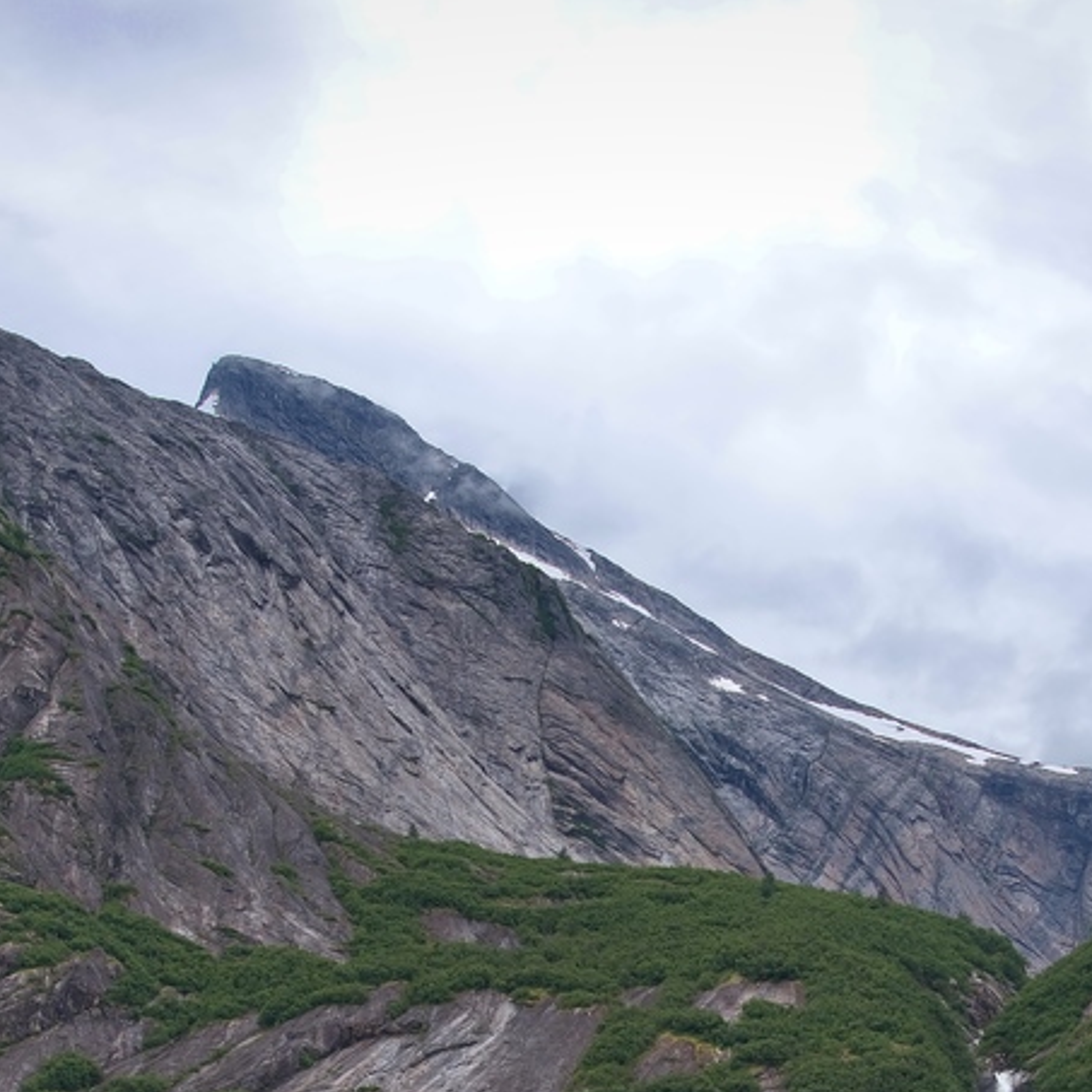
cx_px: 651
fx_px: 2998
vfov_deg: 20.2
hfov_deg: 20.6
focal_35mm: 84
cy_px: 991
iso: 100
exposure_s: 1/125
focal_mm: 35
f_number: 6.3
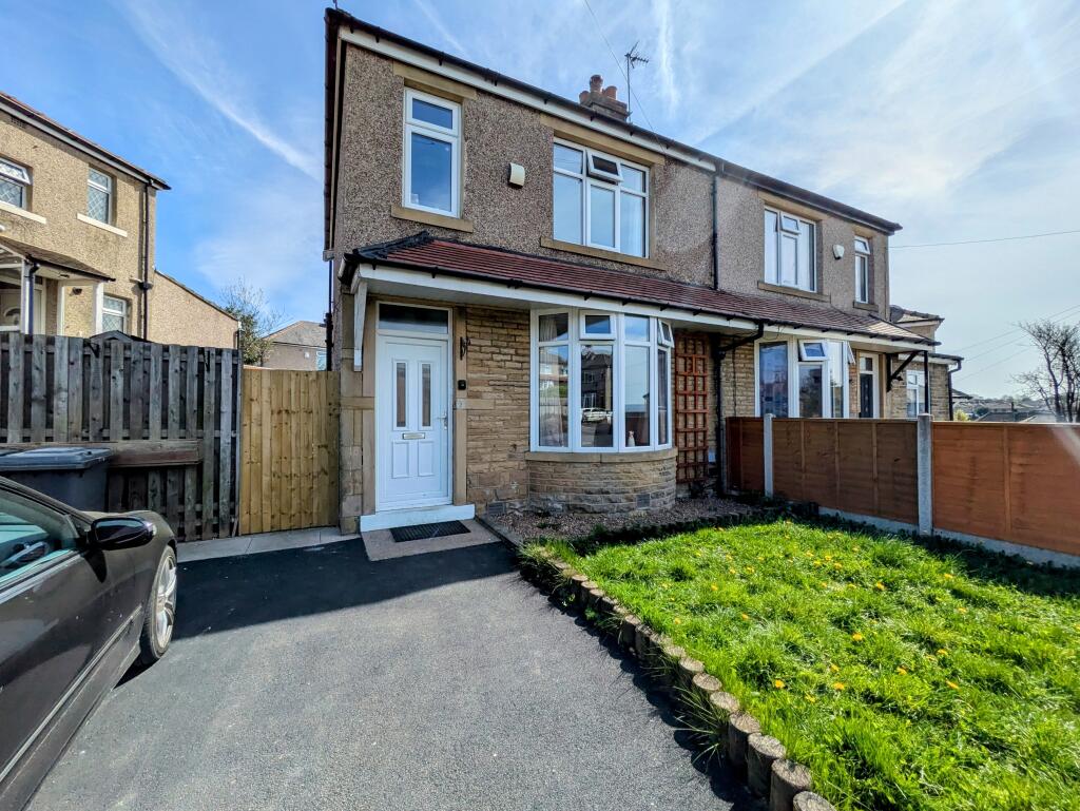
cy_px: 406
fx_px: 437
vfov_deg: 85.7
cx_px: 540
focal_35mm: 14
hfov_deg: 102.0
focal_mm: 1.83
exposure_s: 1/3846
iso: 50
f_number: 2.2
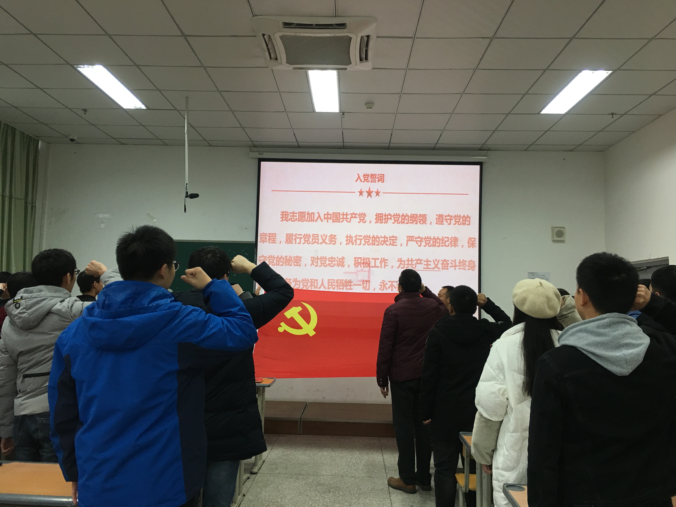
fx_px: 566
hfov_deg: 61.7
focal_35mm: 29
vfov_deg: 48.2
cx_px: 338
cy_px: 254
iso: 50
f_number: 2.2
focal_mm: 4.15
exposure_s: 1/33
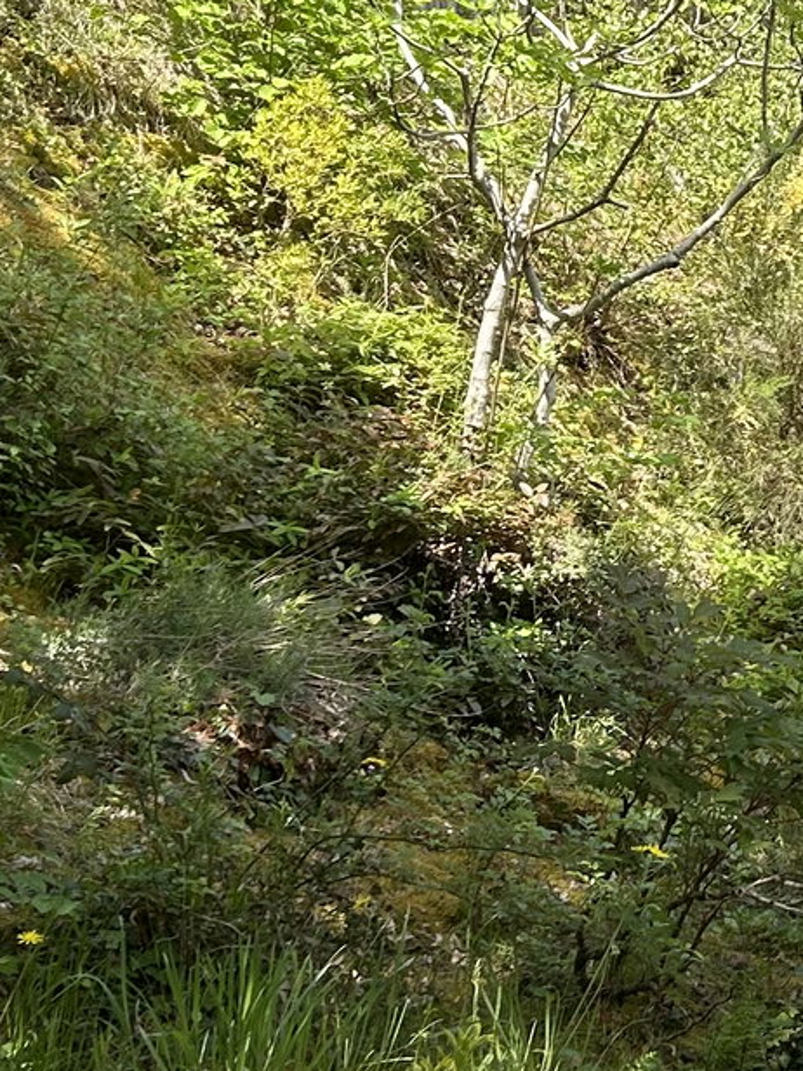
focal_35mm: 90
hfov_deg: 15.0
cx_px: 1279
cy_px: 416
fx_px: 2784
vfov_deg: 21.7
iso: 50
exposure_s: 1/1079
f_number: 1.5
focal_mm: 5.7
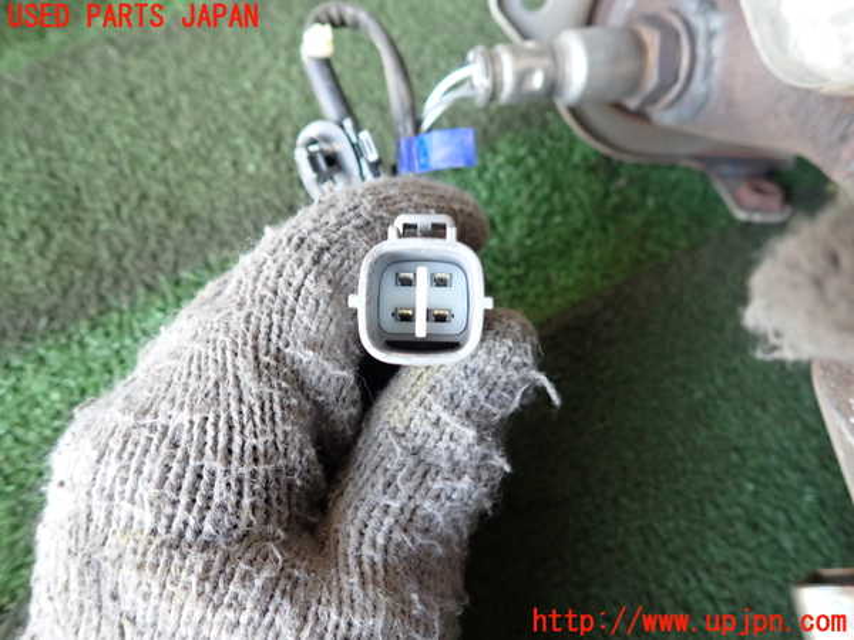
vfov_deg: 54.9
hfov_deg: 69.4
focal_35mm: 25
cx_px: 427
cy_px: 320
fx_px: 617
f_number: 2
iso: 320
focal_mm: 4.5
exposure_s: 1/30
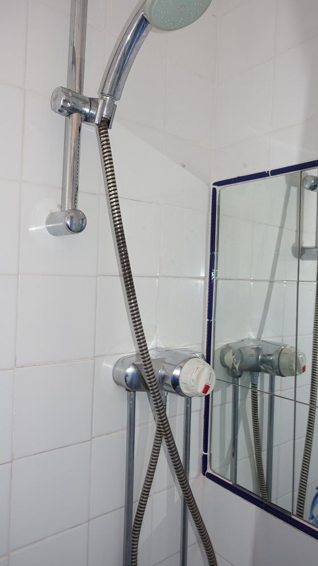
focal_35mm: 26
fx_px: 390
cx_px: 139
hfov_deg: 44.3
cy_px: 276
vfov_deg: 71.9
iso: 125
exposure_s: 1/30
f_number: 1.8
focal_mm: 8.8
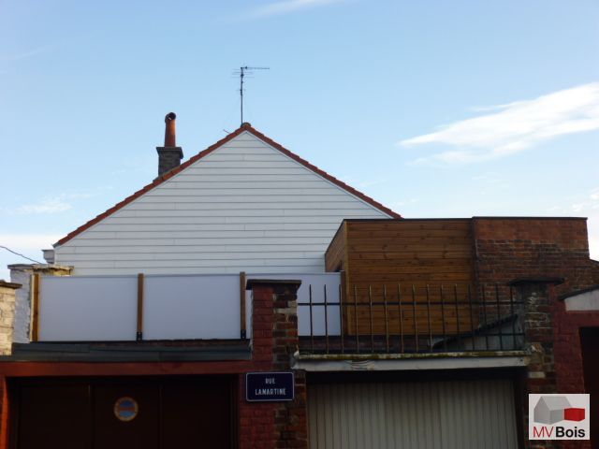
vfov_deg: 32.2
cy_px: 224
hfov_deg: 42.1
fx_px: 779
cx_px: 300
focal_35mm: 45
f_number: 3.9
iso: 100
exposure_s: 1/160
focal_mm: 8
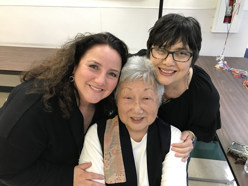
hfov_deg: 63.4
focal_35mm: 28
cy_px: 93
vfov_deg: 49.7
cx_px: 124
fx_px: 201
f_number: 1.8
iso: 50
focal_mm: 3.99
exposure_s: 1/15
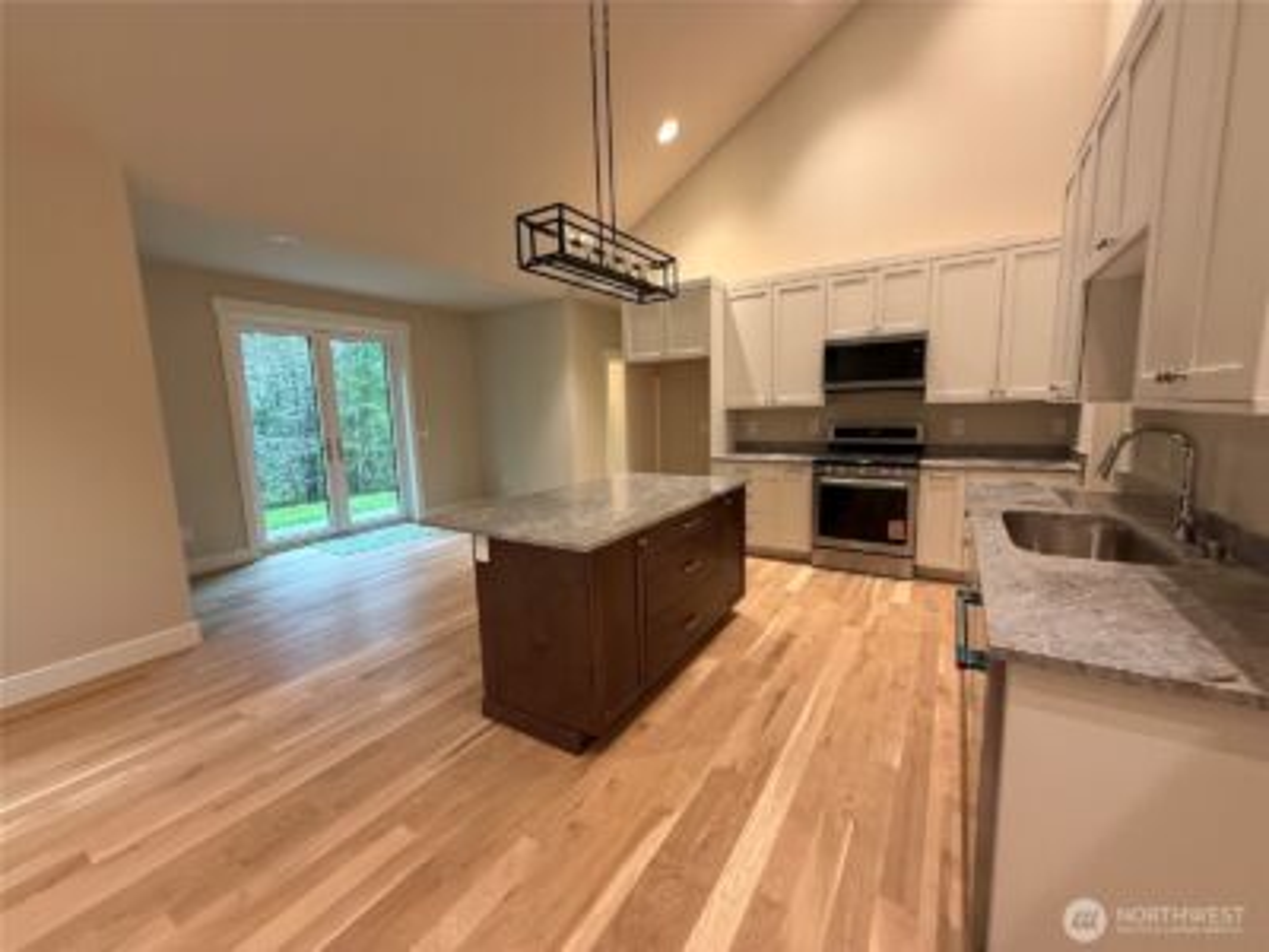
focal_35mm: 14
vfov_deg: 85.7
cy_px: 476
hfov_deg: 102.1
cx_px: 634
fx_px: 513
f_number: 2.2
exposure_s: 1/60
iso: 400
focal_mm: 2.22
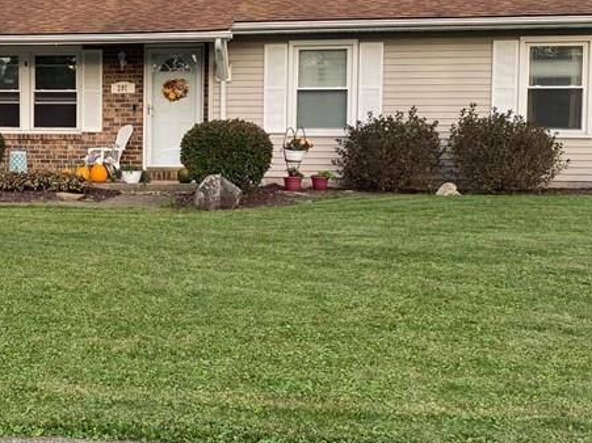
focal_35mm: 59
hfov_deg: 31.7
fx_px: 1009
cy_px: 190
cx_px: 106
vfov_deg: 24.8
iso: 32
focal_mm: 4.25
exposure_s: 1/414
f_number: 1.8
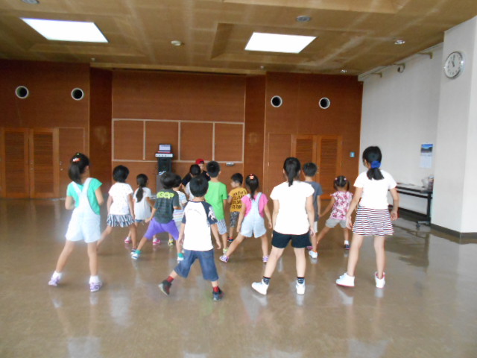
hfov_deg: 67.3
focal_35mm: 26
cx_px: 238
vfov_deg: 53.1
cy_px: 179
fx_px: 358
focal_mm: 4.6
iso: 720
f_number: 3.2
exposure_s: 1/250
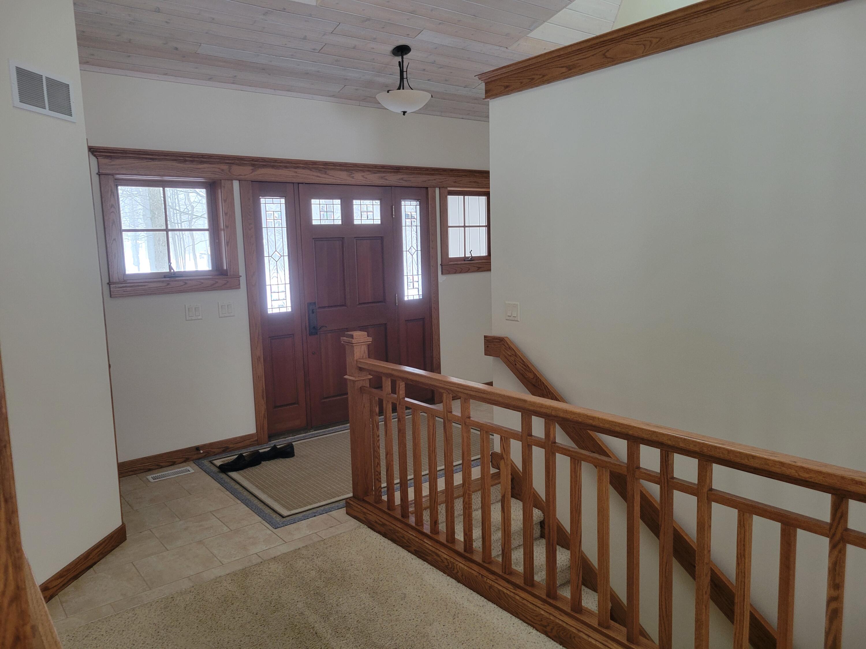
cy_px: 324
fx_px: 650
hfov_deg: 67.3
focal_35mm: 26
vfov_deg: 53.1
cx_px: 433
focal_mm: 5.4
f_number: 1.8
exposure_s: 1/60
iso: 250
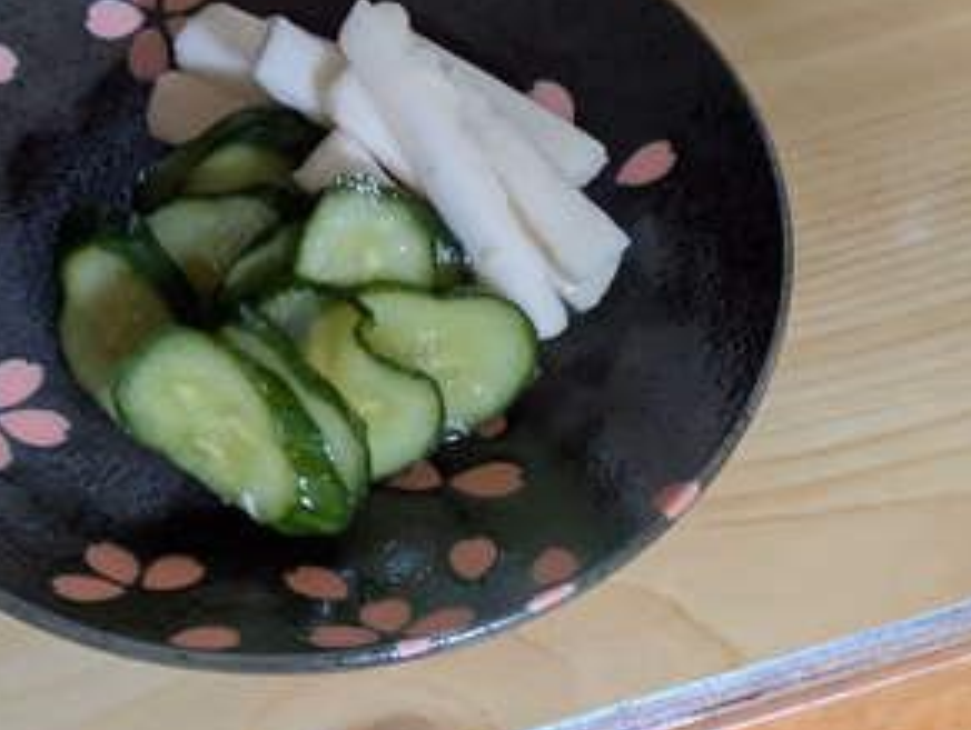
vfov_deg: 21.0
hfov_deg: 27.6
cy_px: 320
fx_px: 1966
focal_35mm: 70
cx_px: 320
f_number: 1.89
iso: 884
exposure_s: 1/20
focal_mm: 5.43
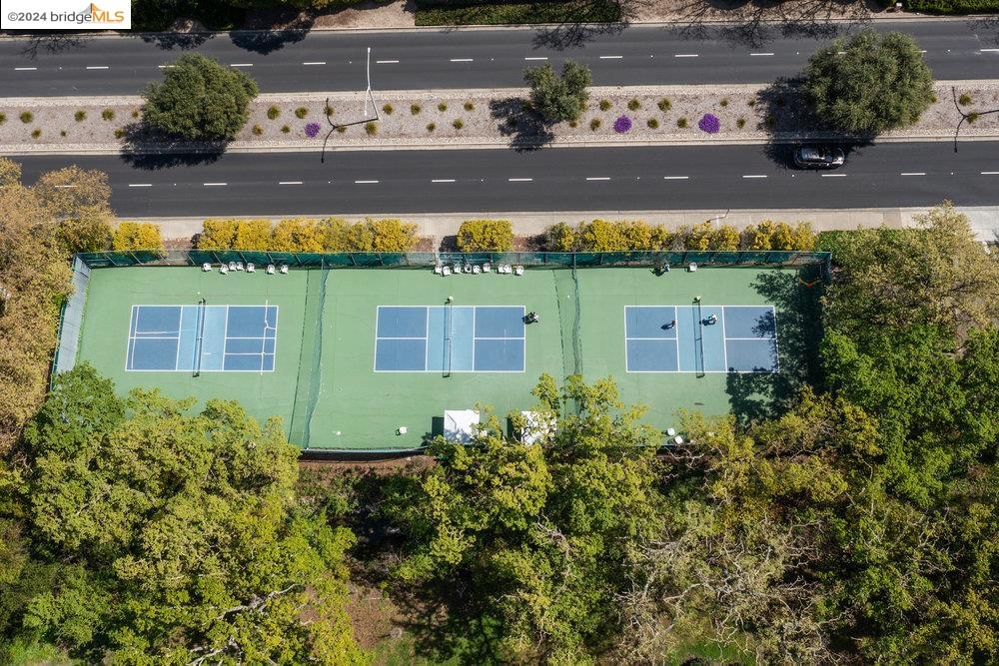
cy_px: 333
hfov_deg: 65.5
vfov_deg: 46.4
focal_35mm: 28
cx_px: 500
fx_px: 777
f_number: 5.6
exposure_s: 1/320
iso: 100
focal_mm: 10.26
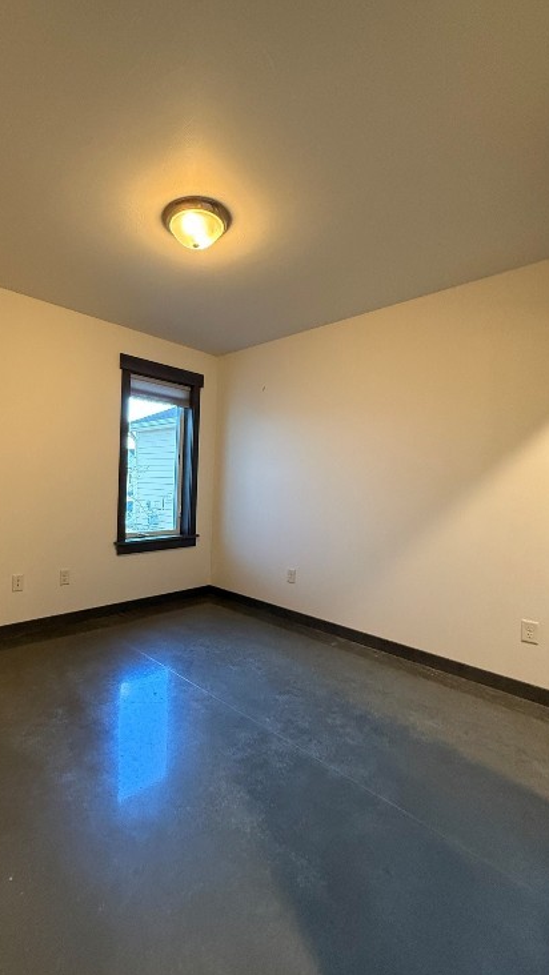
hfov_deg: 66.0
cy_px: 489
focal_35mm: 16
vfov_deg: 99.4
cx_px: 204
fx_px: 414
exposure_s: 1/60
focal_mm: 2.22
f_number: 2.2
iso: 500
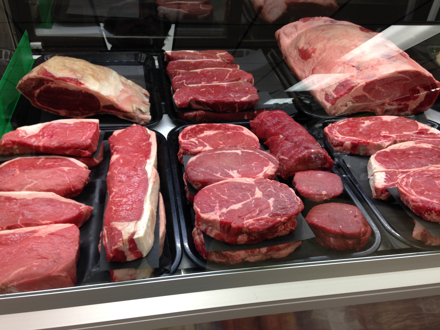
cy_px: 165
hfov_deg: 55.4
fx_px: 419
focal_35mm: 33
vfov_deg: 42.9
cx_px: 220
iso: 64
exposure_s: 1/20
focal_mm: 4.12
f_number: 2.4
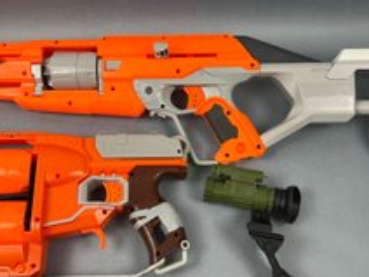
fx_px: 448
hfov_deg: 44.7
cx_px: 163
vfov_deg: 34.3
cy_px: 138
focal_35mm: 42
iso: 50
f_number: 1.5
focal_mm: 5.7
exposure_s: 1/120
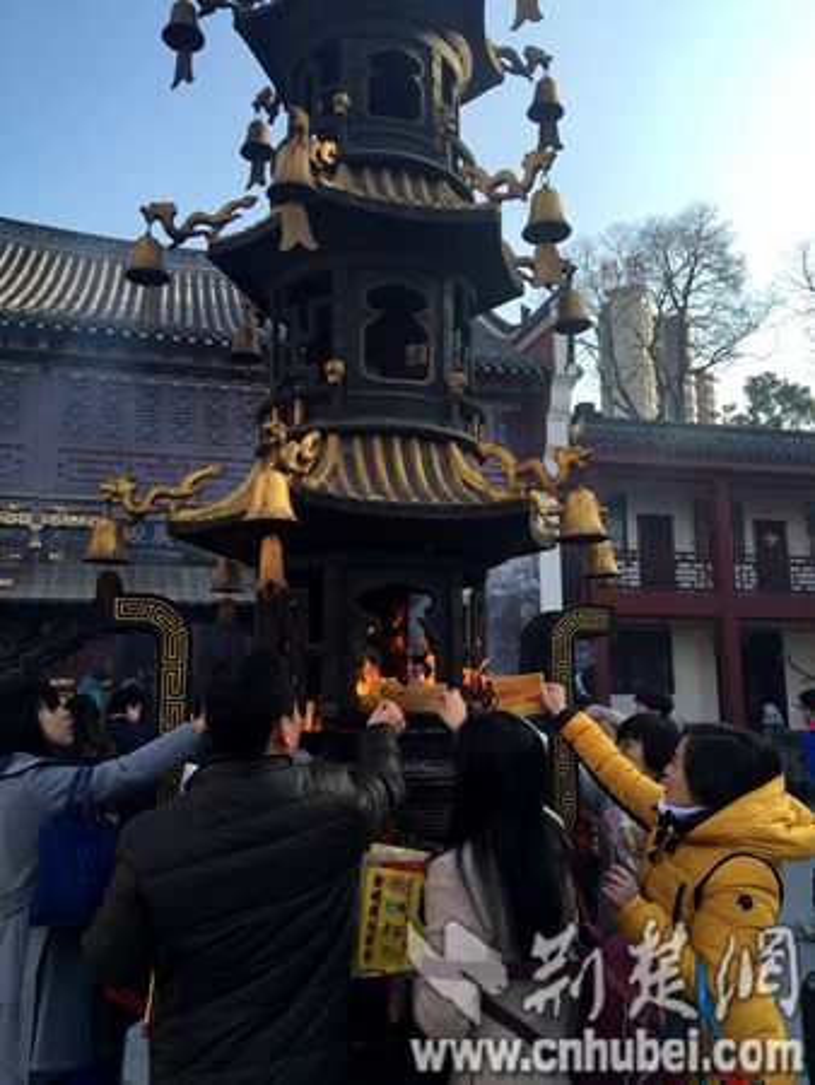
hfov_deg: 48.3
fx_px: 910
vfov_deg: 61.6
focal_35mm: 29
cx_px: 408
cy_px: 542
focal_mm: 4.15
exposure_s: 1/565
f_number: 2.2
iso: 32
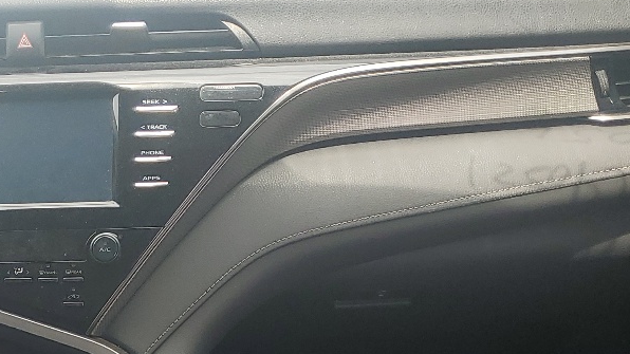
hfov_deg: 26.4
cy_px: 500
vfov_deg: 14.9
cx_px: 4
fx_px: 1269
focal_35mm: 76
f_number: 1.5
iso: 50
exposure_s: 1/303
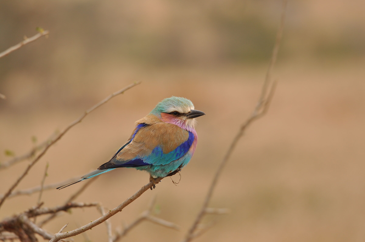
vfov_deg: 2.3
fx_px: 6076
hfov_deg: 3.4
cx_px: 182
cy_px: 121
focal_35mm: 600
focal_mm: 400
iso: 200
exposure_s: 1/160
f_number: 8
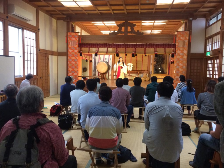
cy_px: 84
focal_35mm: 29
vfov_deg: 48.2
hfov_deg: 61.7
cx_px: 112
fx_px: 188
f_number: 2.2
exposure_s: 1/30
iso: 250
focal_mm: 4.15
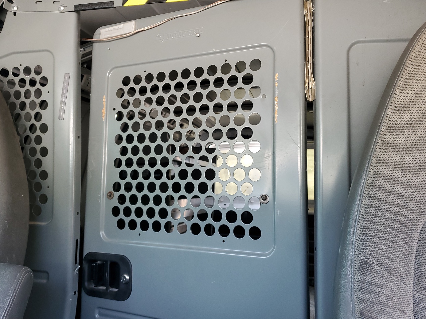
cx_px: 207
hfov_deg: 60.0
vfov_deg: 46.7
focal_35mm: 30
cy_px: 143
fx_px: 369
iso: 67
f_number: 1.5
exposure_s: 1/100
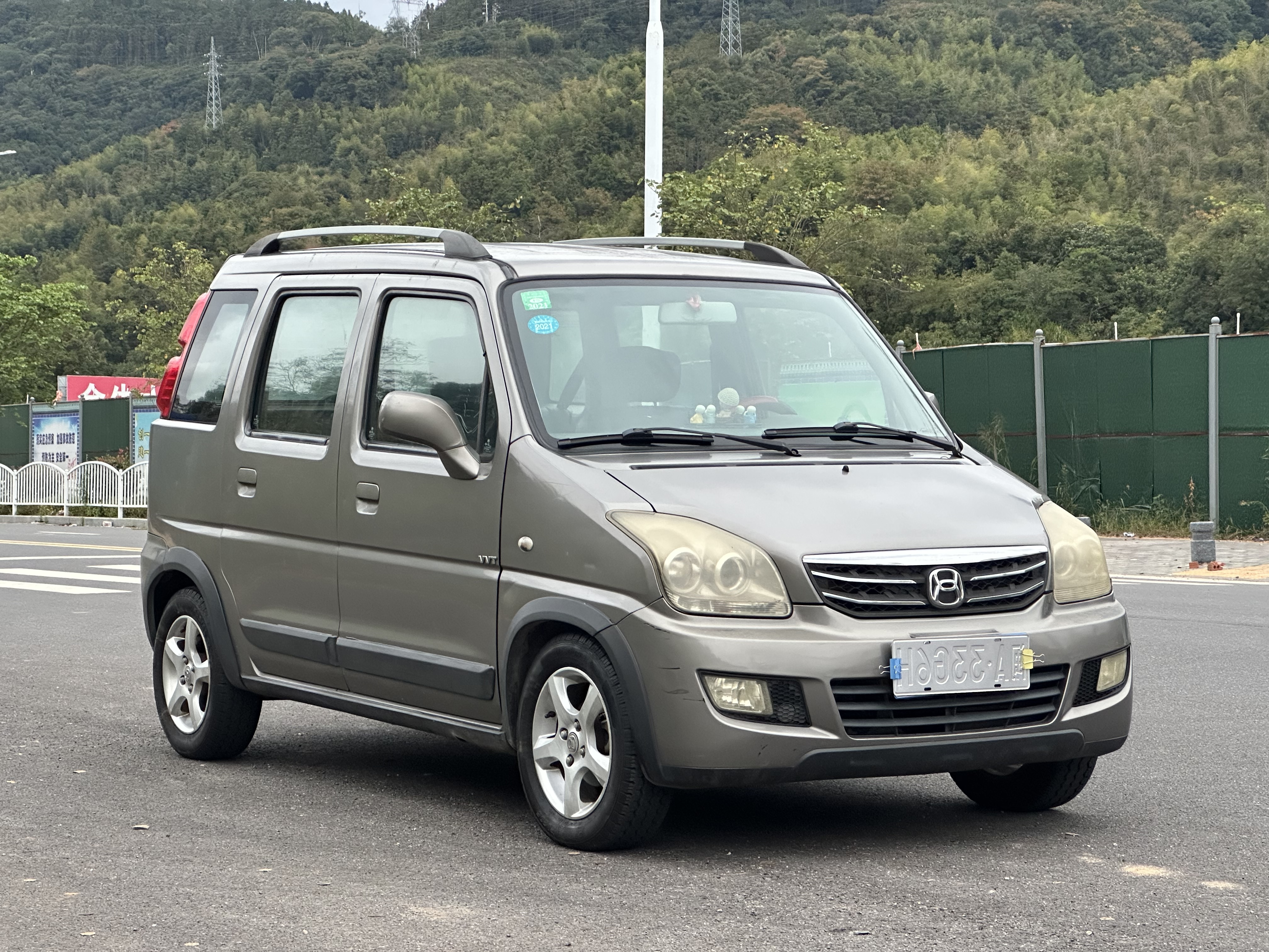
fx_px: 2823
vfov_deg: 19.1
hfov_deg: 25.3
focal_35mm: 77
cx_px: 634
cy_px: 476
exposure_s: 1/60
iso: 250
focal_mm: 9
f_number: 2.8
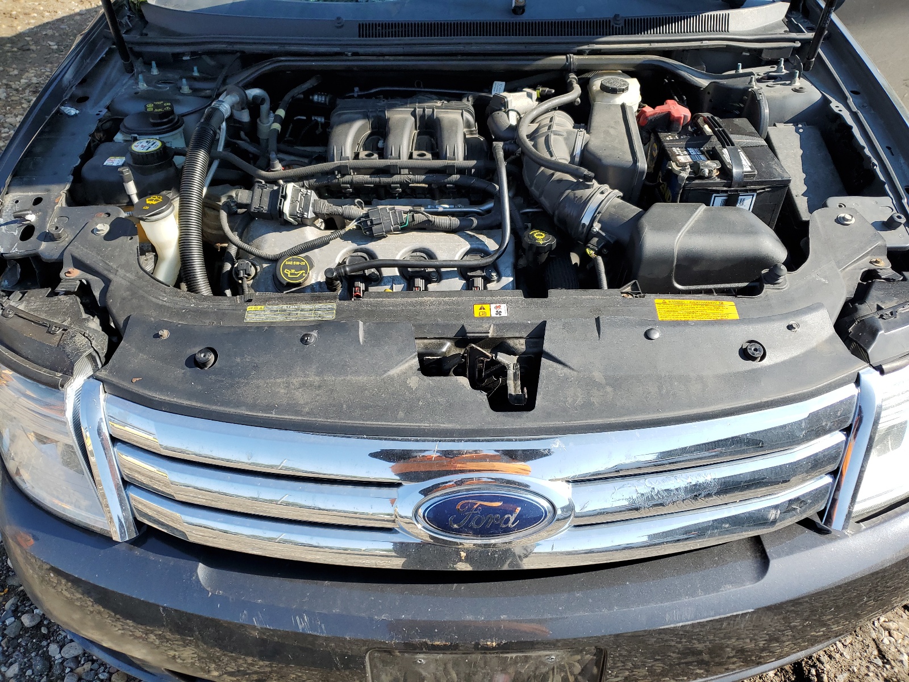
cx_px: 454
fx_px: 683
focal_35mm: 26
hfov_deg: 67.3
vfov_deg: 53.1
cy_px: 341
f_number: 1.5
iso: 50
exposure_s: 1/1250
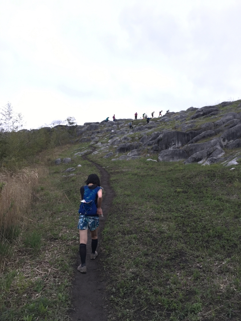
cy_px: 160
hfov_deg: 48.2
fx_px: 269
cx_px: 120
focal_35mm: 29
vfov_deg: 61.7
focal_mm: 4.15
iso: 25
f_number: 2.2
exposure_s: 1/120
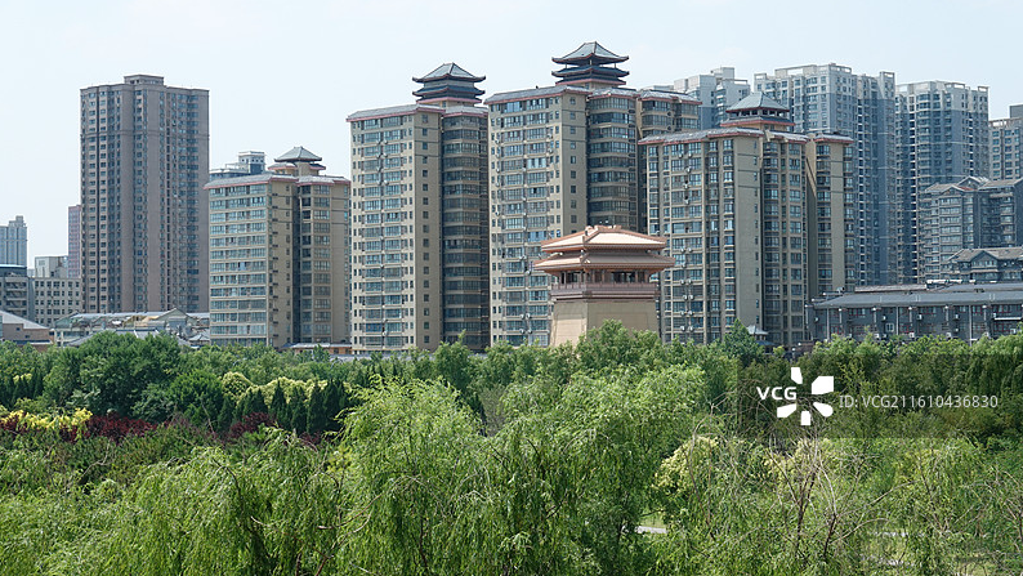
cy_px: 236
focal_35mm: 77
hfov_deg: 27.5
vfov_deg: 15.7
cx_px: 509
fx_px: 2089
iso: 125
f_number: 5.6
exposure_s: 1/400
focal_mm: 26.9
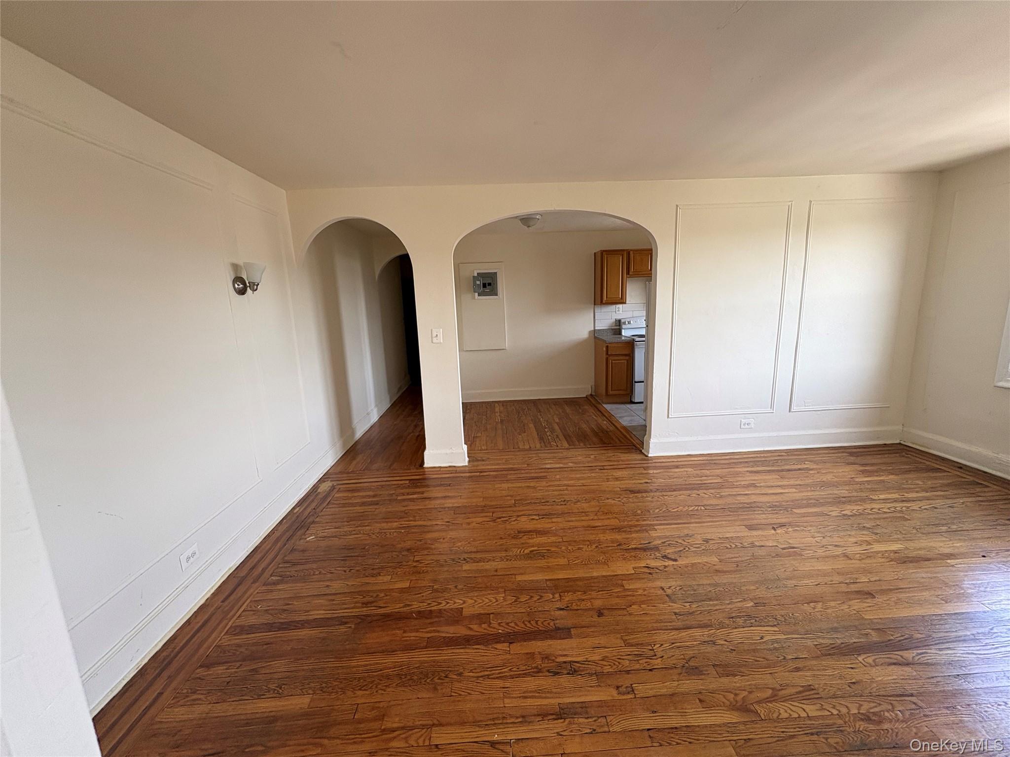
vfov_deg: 85.7
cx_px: 505
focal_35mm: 14
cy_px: 378
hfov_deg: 102.1
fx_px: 408
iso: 125
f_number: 2.2
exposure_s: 1/99
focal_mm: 2.22
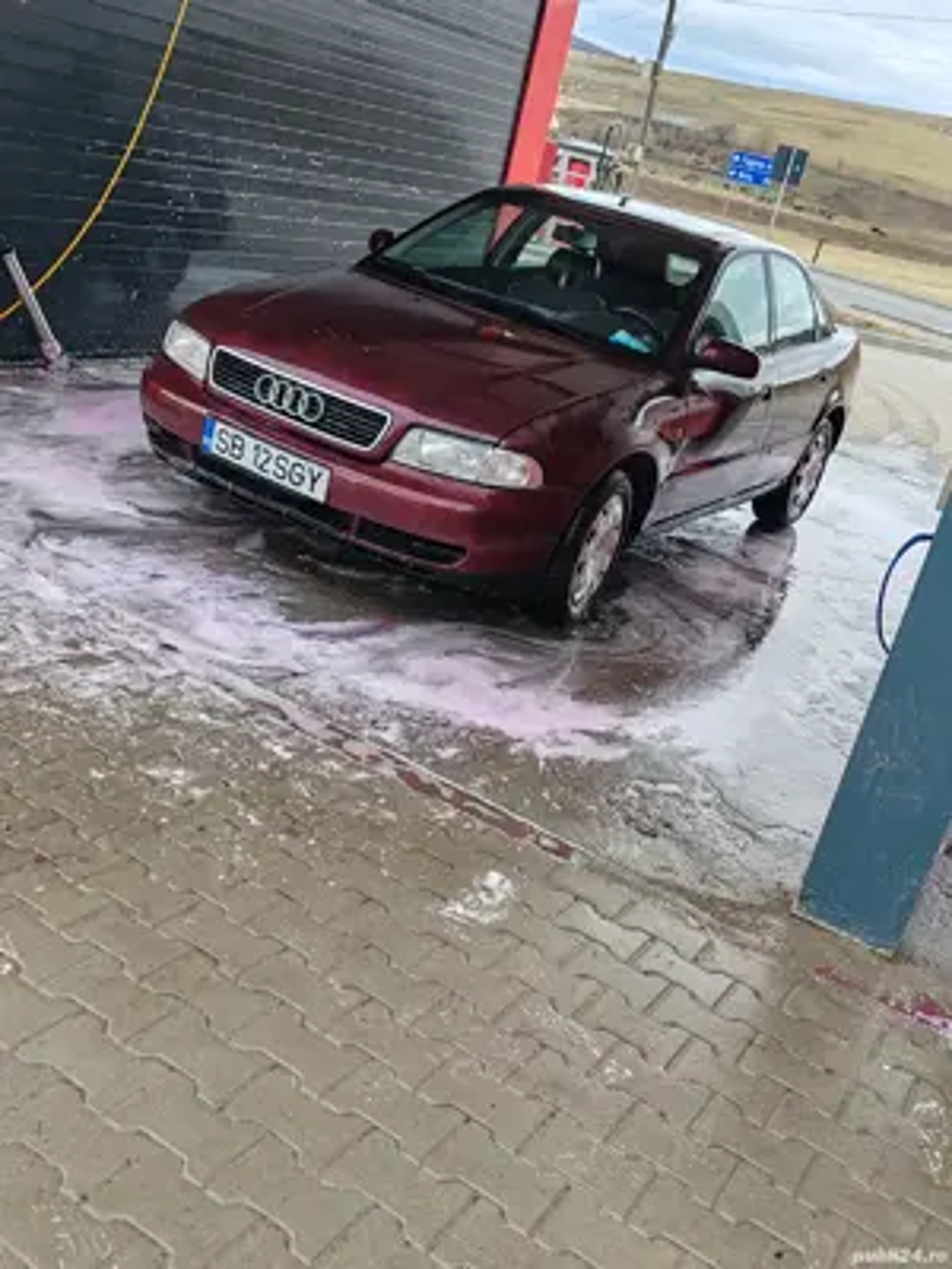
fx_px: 1320
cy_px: 634
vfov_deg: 51.4
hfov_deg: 39.7
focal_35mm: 36
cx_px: 476
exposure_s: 1/100
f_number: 1.9
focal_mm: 6.12
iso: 50
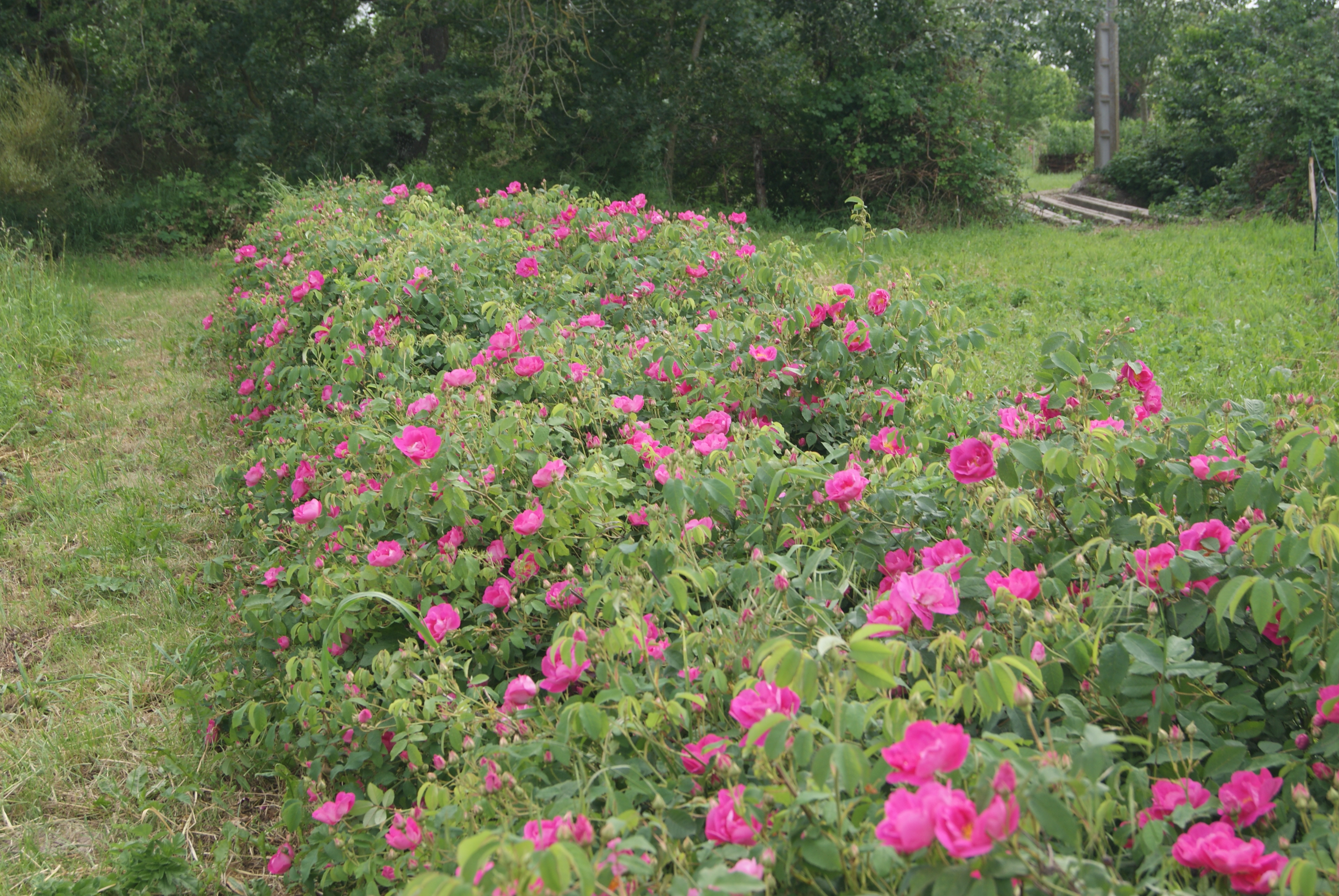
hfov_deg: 37.8
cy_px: 448
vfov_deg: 25.8
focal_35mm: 52
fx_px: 1955
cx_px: 670
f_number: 8
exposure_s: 1/80
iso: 100
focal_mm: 35
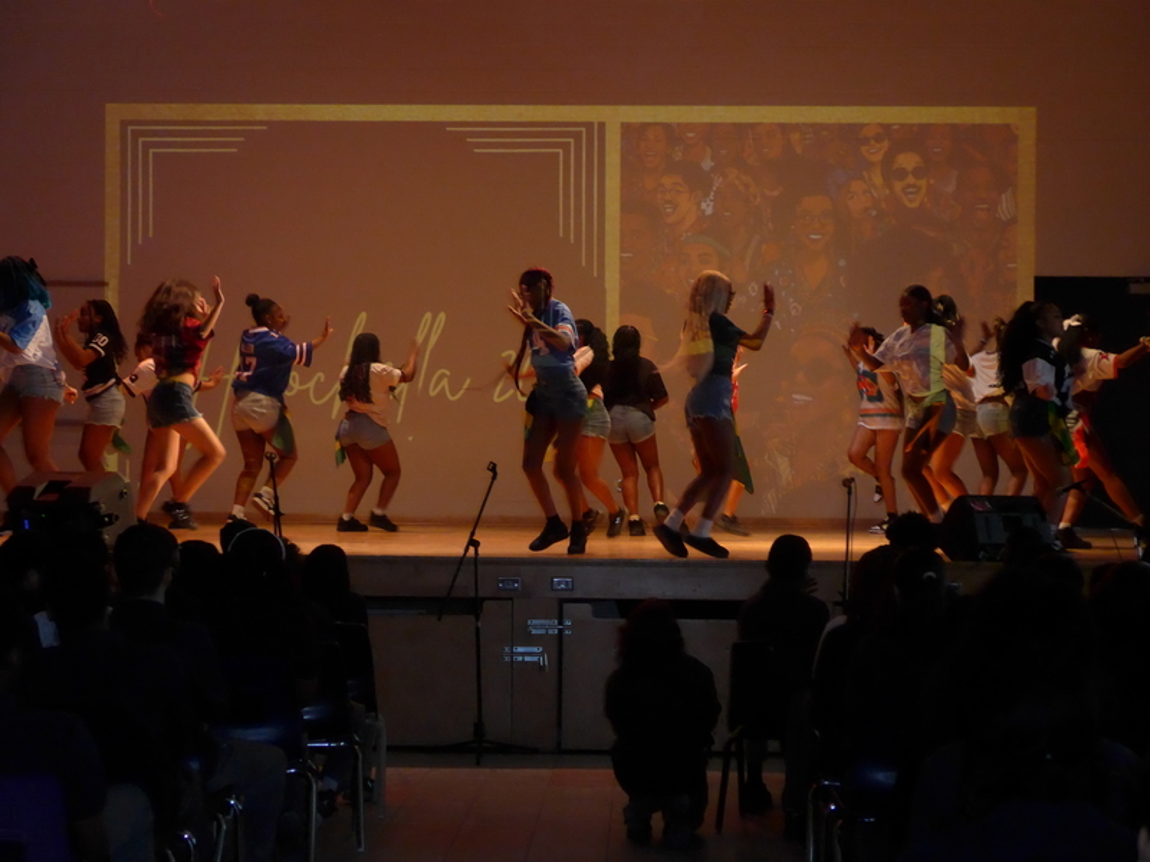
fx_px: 2326
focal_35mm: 70
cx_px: 575
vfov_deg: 21.0
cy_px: 431
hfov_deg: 27.8
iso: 800
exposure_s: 1/60
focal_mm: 15
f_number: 4.2
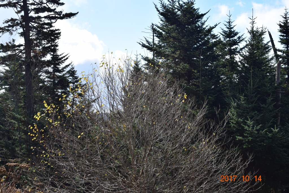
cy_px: 96
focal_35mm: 48
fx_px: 385
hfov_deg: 41.1
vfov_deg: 28.1
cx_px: 144
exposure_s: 1/500
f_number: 11
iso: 400
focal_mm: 32
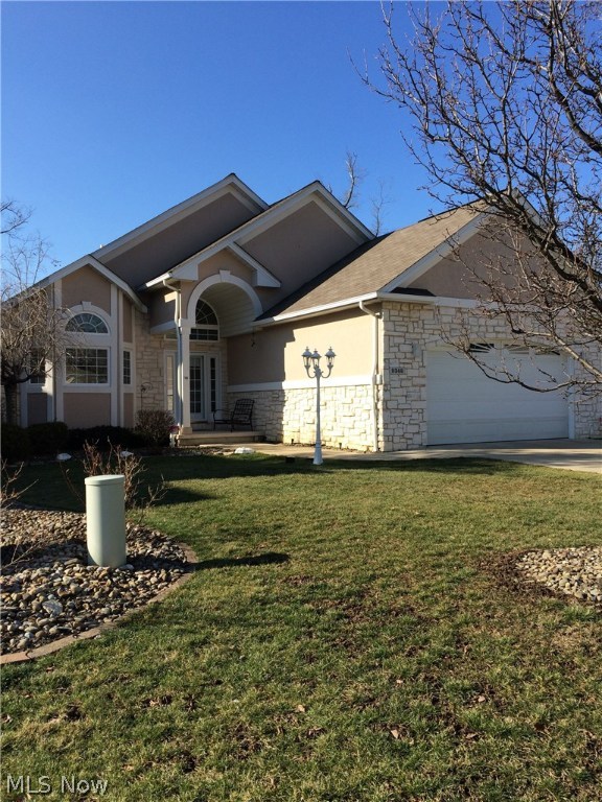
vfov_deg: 61.7
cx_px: 301
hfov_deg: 48.2
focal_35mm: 29
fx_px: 672
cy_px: 401
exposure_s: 1/1368
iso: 32
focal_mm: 4.15
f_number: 2.2
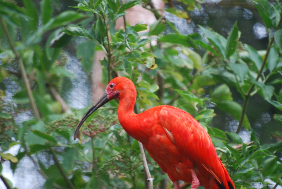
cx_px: 141
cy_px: 94
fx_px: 3529
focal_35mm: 450
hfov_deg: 4.6
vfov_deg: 3.1
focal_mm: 300
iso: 200
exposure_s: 1/125
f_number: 5.6
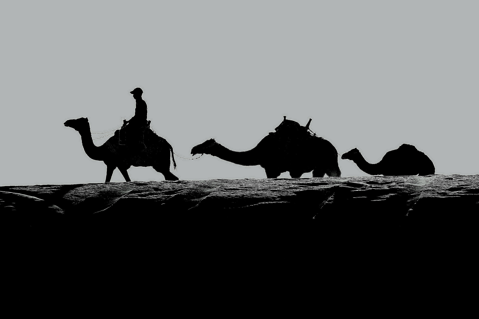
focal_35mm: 255
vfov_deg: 5.4
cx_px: 240
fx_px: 3389
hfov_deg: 8.1
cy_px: 160
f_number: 5
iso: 200
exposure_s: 1/1600
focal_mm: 170
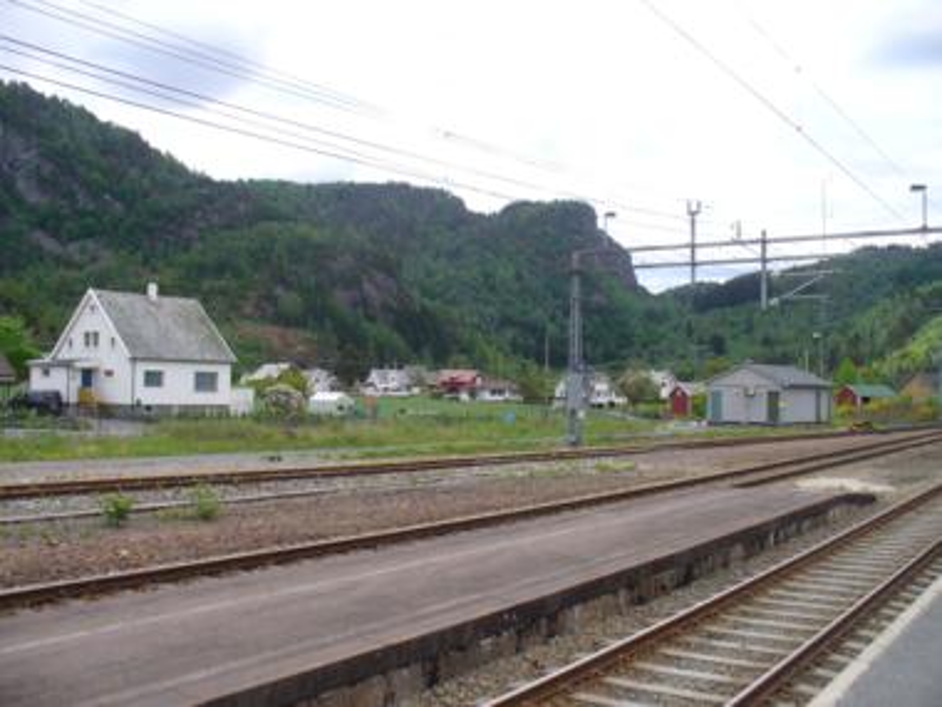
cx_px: 471
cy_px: 354
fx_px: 1007
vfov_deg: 38.7
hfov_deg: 50.1
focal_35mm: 37
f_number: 5.6
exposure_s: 1/125
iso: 64
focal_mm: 6.1
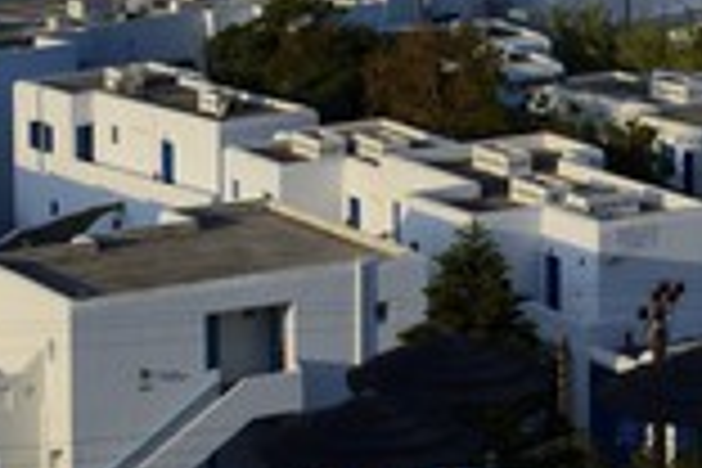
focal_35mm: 167
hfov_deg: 12.2
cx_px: 621
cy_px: -130
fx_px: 3256
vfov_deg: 8.1
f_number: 13
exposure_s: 1/250
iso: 200
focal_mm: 62
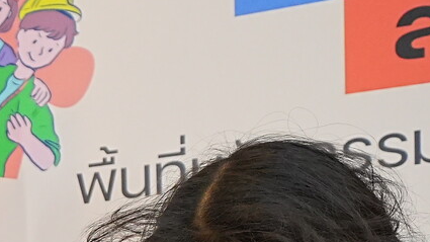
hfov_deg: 14.4
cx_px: -414
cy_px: 540
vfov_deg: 8.9
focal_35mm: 125
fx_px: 1425
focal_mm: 22
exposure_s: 1/100
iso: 2000
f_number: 4
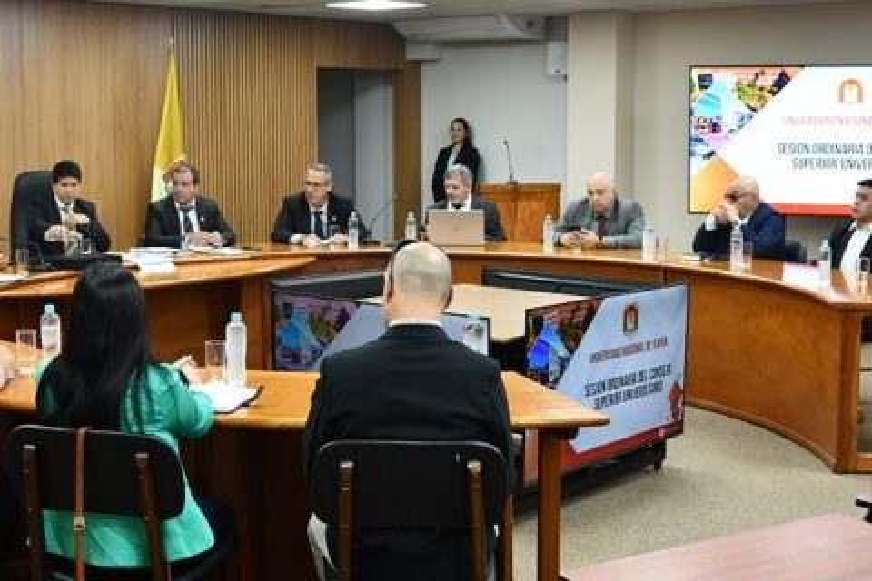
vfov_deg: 36.9
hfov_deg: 53.1
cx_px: 436
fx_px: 872
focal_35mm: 36
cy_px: 290
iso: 1100
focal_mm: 24
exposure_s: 1/125
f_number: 4
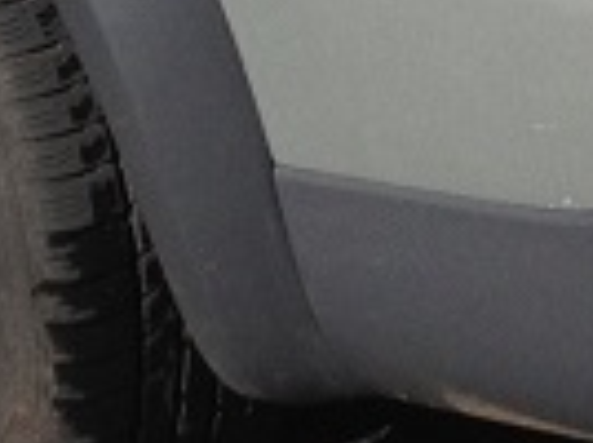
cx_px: 155
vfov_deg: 5.4
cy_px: -571
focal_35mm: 268
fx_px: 4583
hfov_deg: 7.4
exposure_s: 1/1577
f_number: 2.4
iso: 50
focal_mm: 4.28
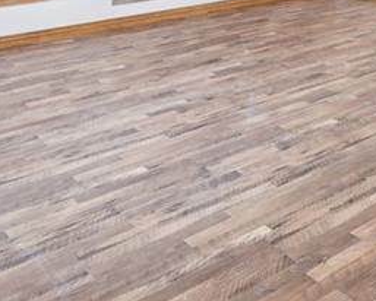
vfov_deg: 23.4
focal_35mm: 56
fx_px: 624
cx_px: 395
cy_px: -110
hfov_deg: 30.6
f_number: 11
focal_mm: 15
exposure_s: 1/4
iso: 800
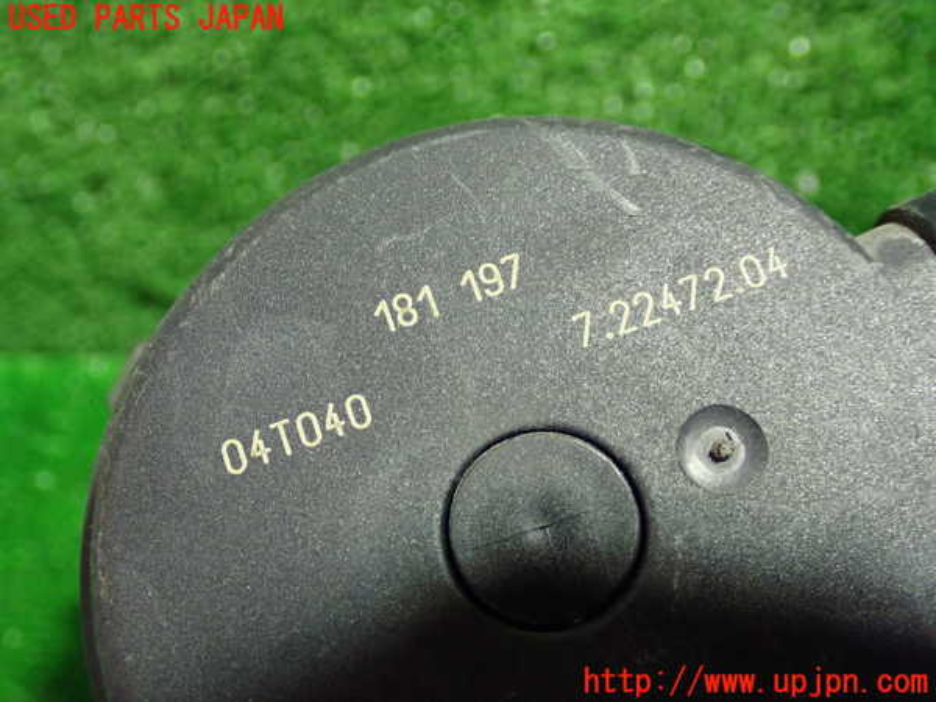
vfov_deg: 32.9
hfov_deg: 42.9
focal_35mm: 44
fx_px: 1190
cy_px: 351
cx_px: 468
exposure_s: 1/30
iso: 800
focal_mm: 7.84
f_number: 2.9
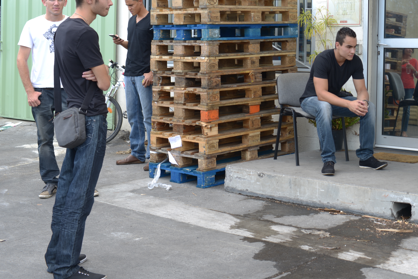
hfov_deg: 31.3
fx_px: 720
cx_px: 350
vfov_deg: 21.6
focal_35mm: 62
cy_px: 51
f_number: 5.6
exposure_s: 1/60
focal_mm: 35
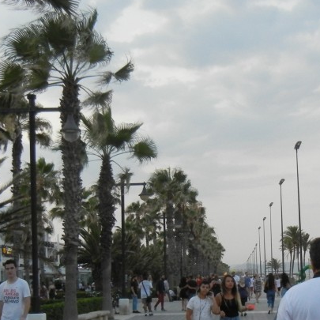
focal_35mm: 76
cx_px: 216
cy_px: 247
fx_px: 795
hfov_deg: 22.7
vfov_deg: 22.5
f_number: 3.6
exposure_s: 1/193
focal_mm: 6.2
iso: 640
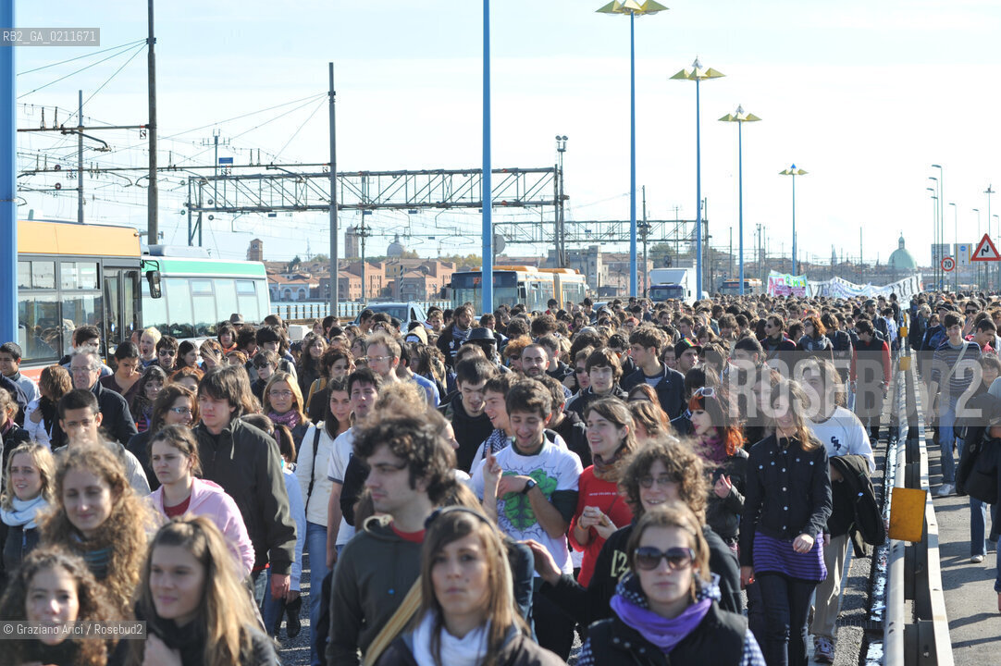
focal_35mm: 80
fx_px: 2223
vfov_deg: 17.0
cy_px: 333
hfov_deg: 25.4
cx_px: 500
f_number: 8
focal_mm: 80
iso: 200
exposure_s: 1/400
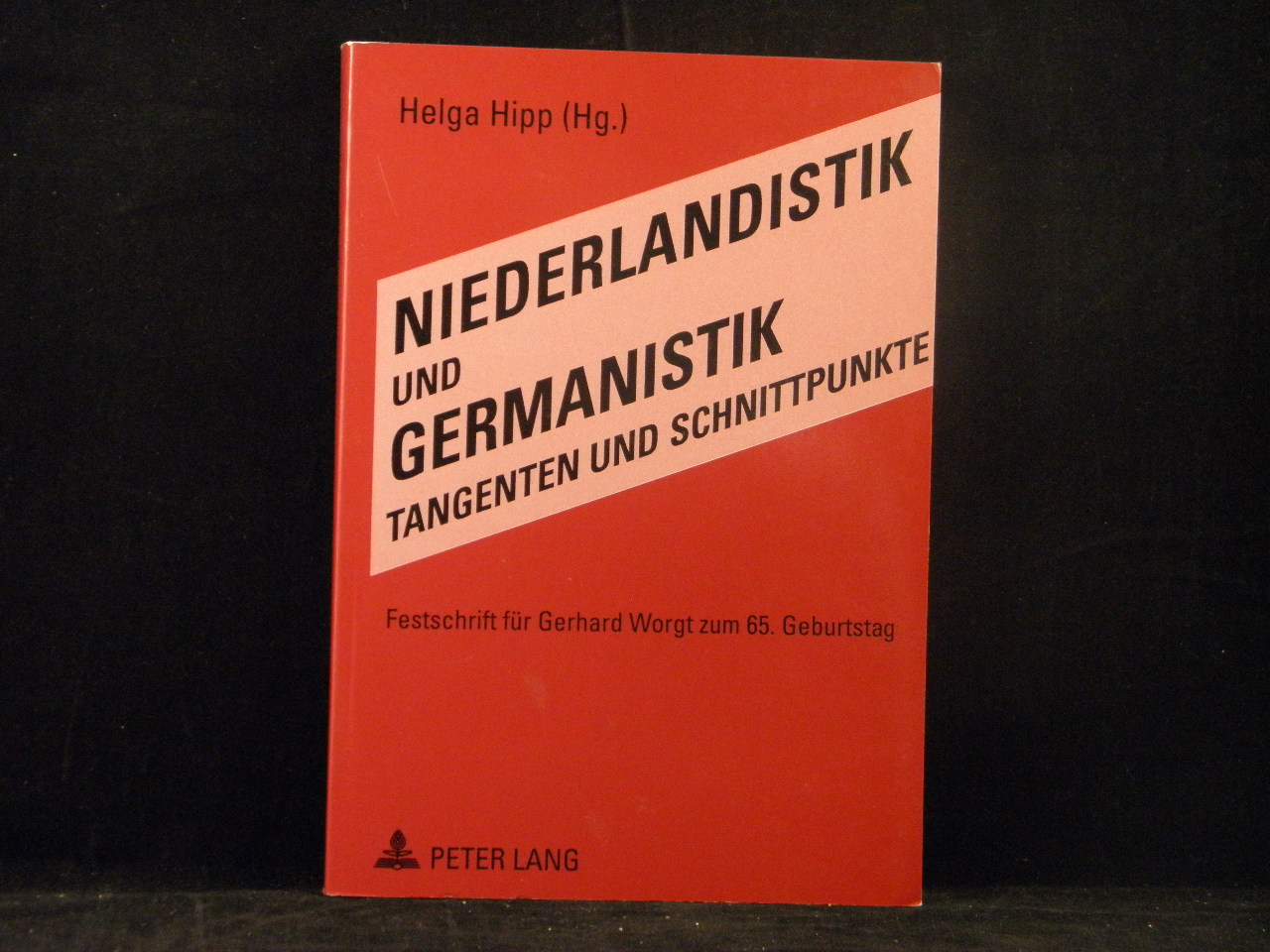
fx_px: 3265
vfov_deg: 16.6
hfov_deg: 22.0
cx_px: 635
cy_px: 476
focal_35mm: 89
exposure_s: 1/25
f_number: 4.5
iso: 400
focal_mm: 16
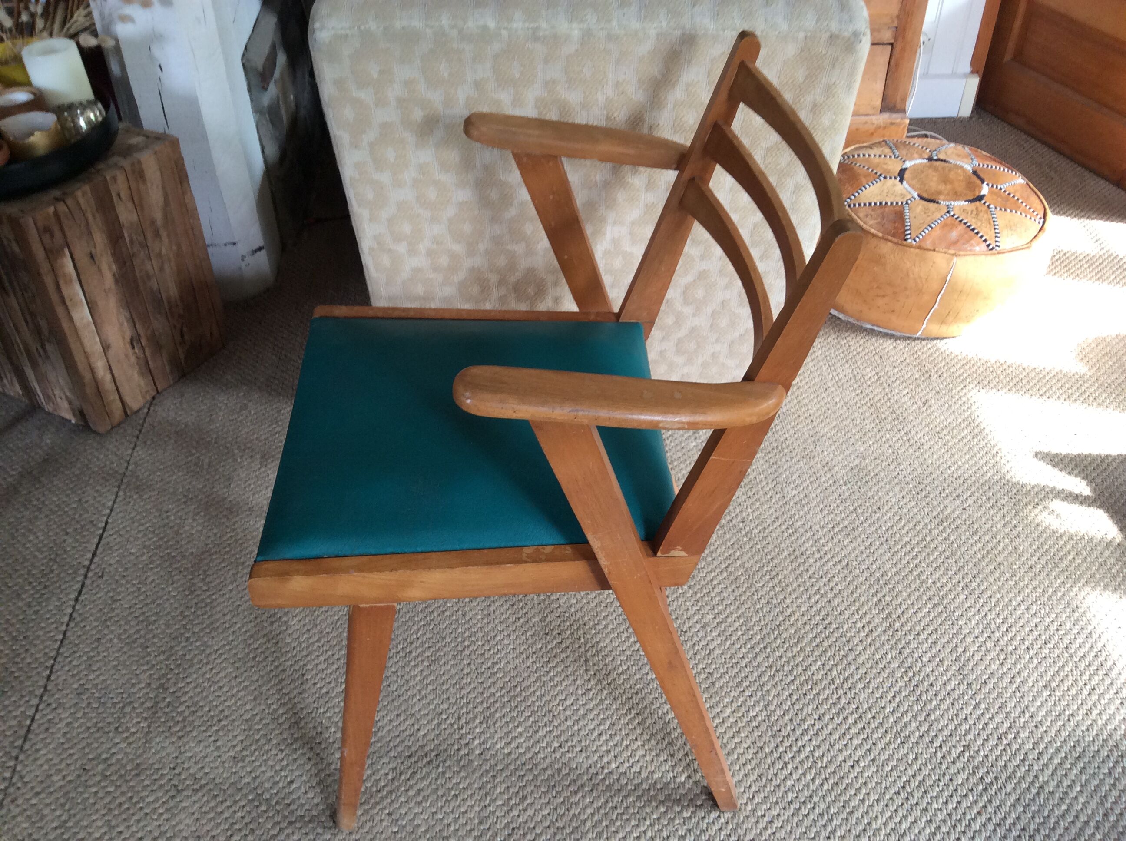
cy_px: 420
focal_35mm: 32
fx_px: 1039
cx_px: 563
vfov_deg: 44.1
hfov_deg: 56.9
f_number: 2.4
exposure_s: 1/25
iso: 64
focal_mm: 3.3
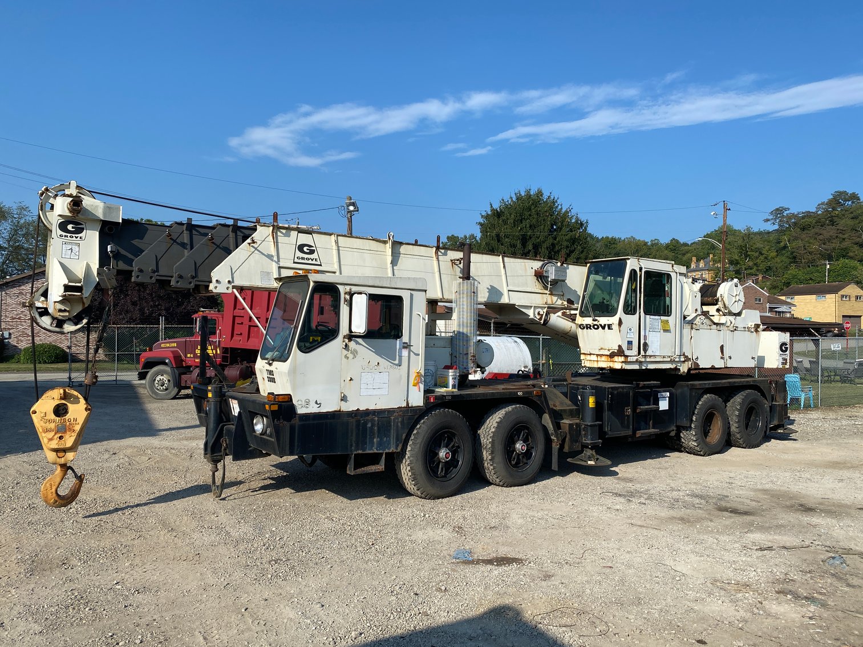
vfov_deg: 53.1
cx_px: 432
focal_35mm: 26
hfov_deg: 67.3
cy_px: 324
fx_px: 648
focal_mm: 4.25
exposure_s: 1/3300
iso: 32
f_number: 1.8
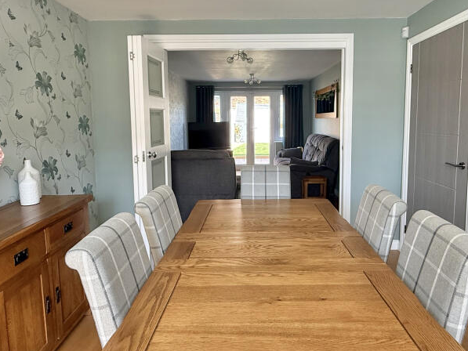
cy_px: 149
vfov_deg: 56.6
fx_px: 325
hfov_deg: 71.4
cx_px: 256
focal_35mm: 24
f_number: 2.2
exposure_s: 1/99
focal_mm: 2.22
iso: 200
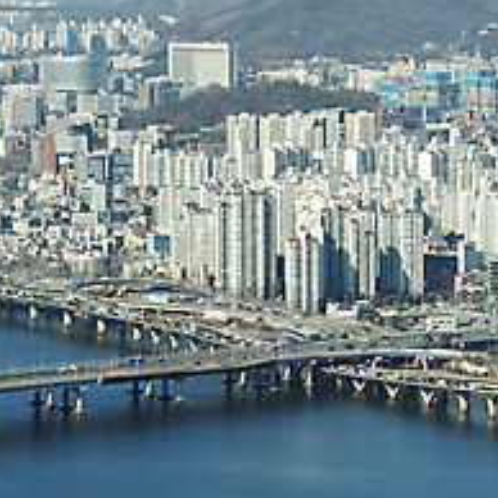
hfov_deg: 9.5
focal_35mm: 184
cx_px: 209
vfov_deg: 9.4
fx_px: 2995
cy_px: 10
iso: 500
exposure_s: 1/640
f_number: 13
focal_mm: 70
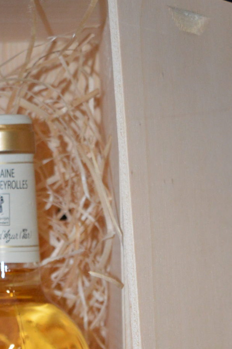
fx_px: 1133
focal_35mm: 117
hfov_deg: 11.7
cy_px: 428
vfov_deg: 16.7
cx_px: 78
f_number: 4.2
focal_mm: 28
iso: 1250
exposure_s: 1/60
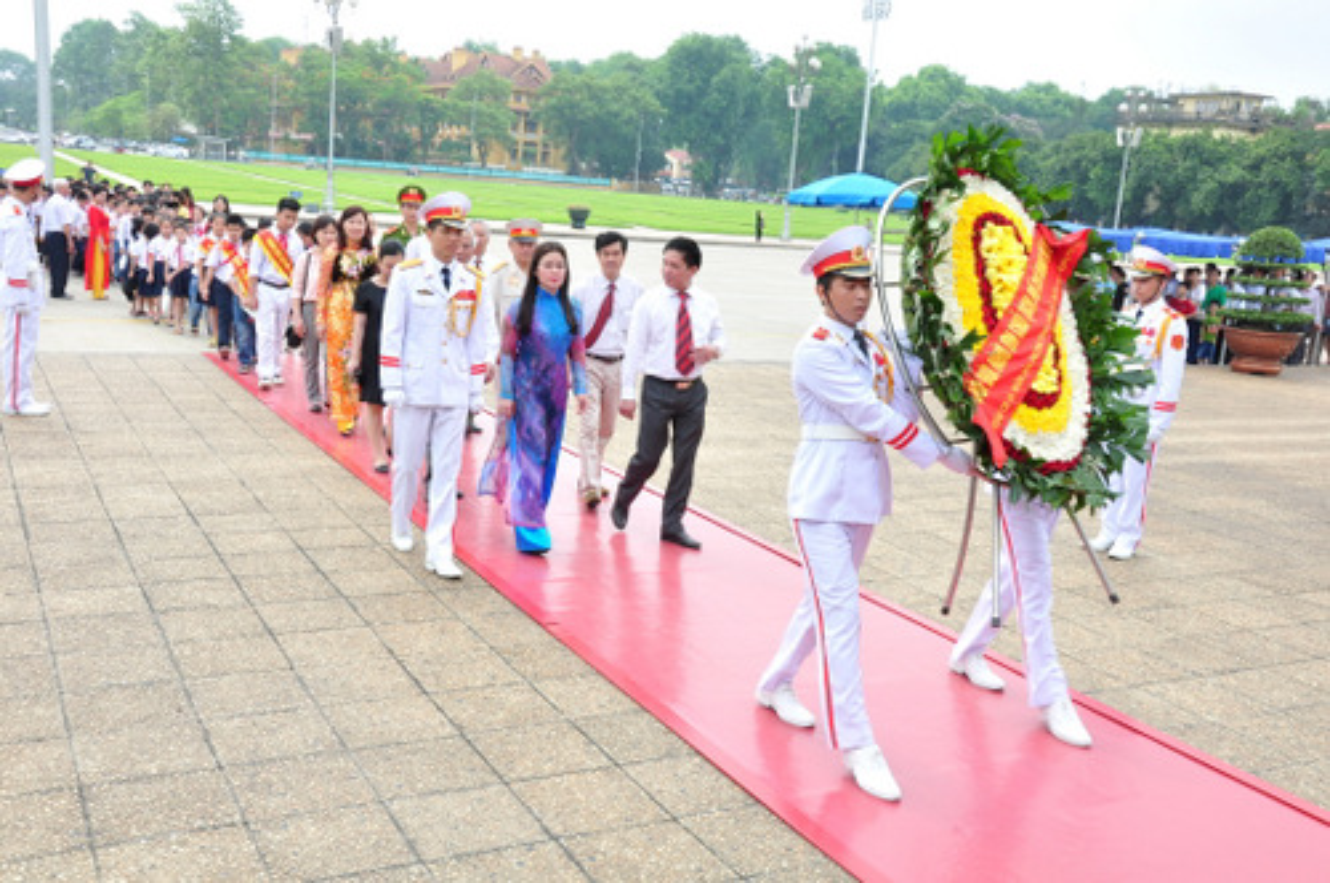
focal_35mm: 36
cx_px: 665
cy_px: 442
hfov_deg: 53.2
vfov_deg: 36.8
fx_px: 1328
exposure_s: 1/60
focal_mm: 24
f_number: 11
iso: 250
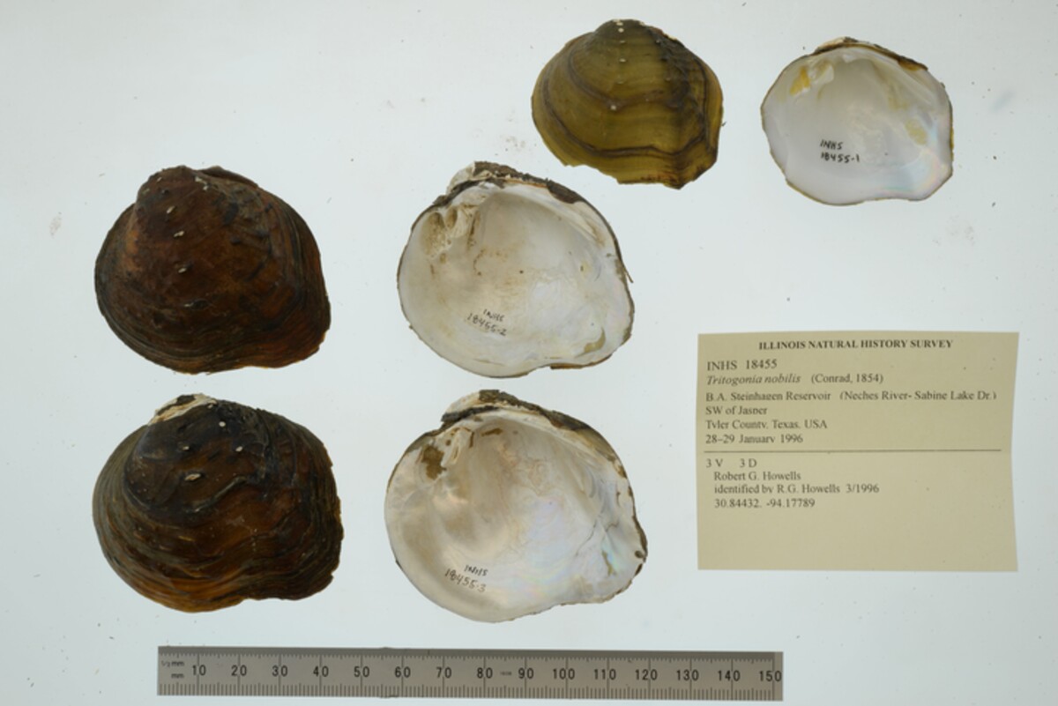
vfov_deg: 22.6
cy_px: 353
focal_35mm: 60
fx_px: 1764
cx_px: 529
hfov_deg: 33.4
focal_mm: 60
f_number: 32
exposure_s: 1/8
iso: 100
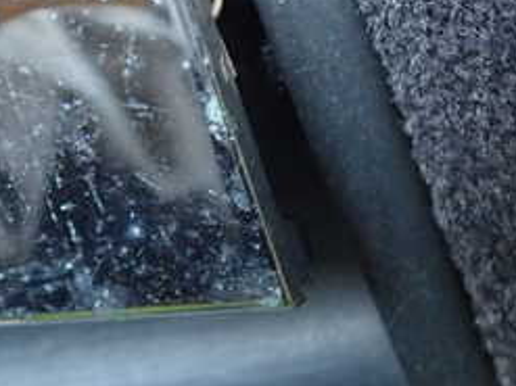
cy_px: -8
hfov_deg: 26.1
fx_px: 1088
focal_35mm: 73
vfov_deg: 19.5
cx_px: 84
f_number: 2.3
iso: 320
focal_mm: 5.4
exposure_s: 1/30
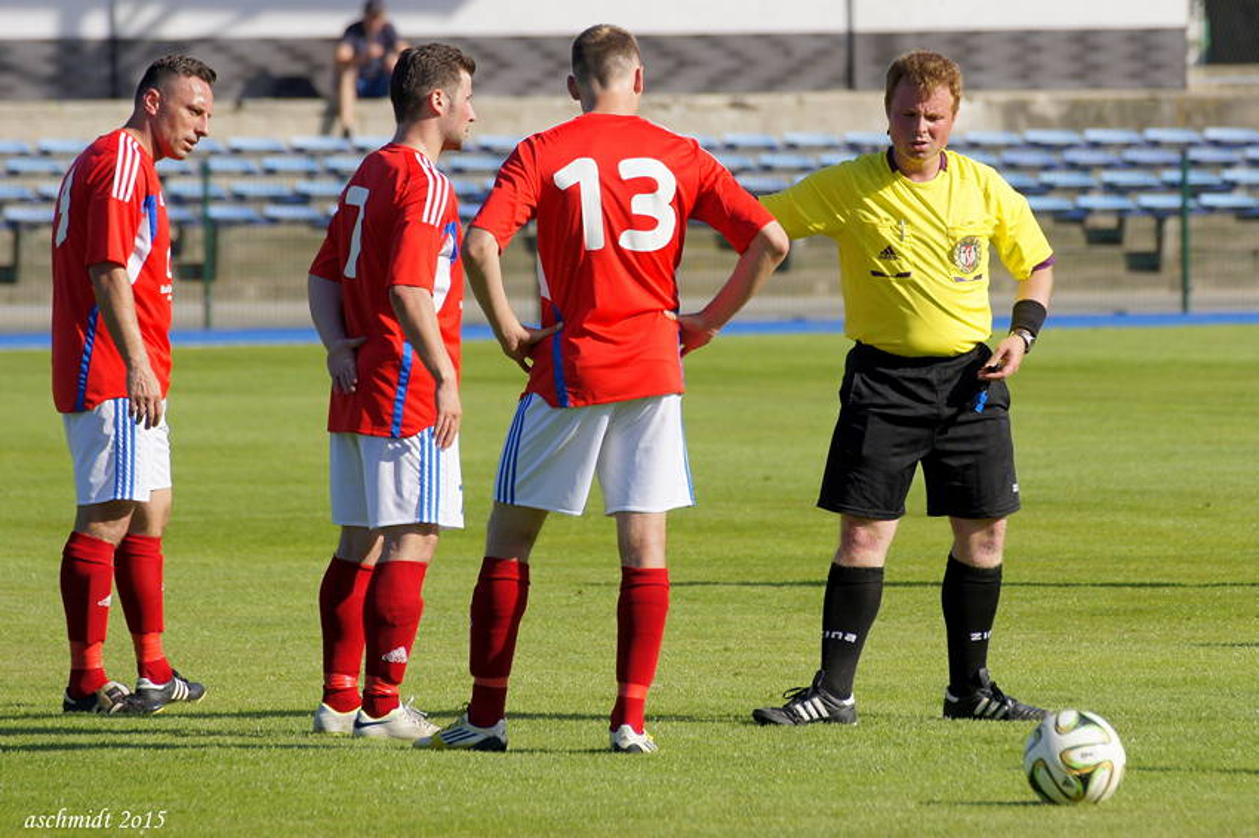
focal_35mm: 345
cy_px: 419
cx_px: 630
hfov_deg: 6.0
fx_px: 12060
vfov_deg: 4.0
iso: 250
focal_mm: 230
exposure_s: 1/1250
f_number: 5.6
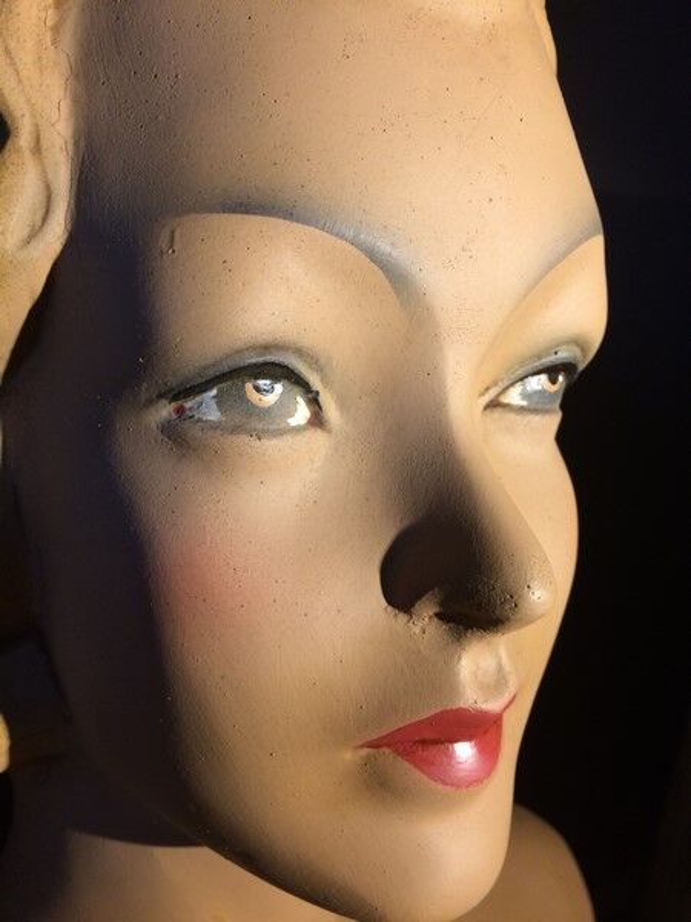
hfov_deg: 48.2
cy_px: 461
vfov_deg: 61.7
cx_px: 346
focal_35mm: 29
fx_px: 772
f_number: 2.2
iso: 125
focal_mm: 4.15
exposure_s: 1/33
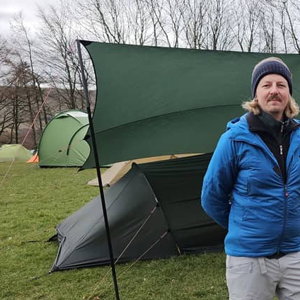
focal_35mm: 48
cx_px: 301
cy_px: 183
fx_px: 471
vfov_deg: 35.2
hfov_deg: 32.5
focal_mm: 6.3
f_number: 1.7
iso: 10
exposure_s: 1/291
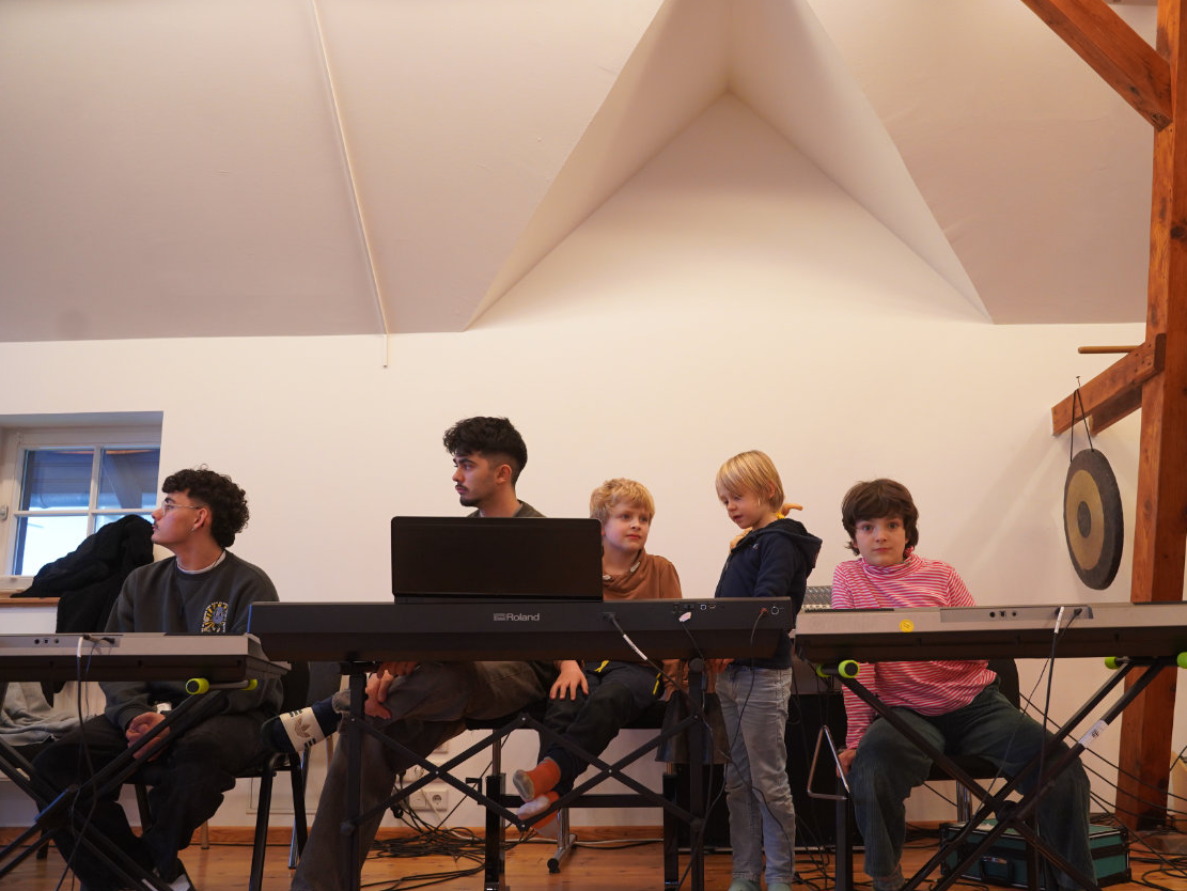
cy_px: 454
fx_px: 1063
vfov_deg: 45.5
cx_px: 682
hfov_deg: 58.1
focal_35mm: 31
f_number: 4
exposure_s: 1/160
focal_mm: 28
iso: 2000
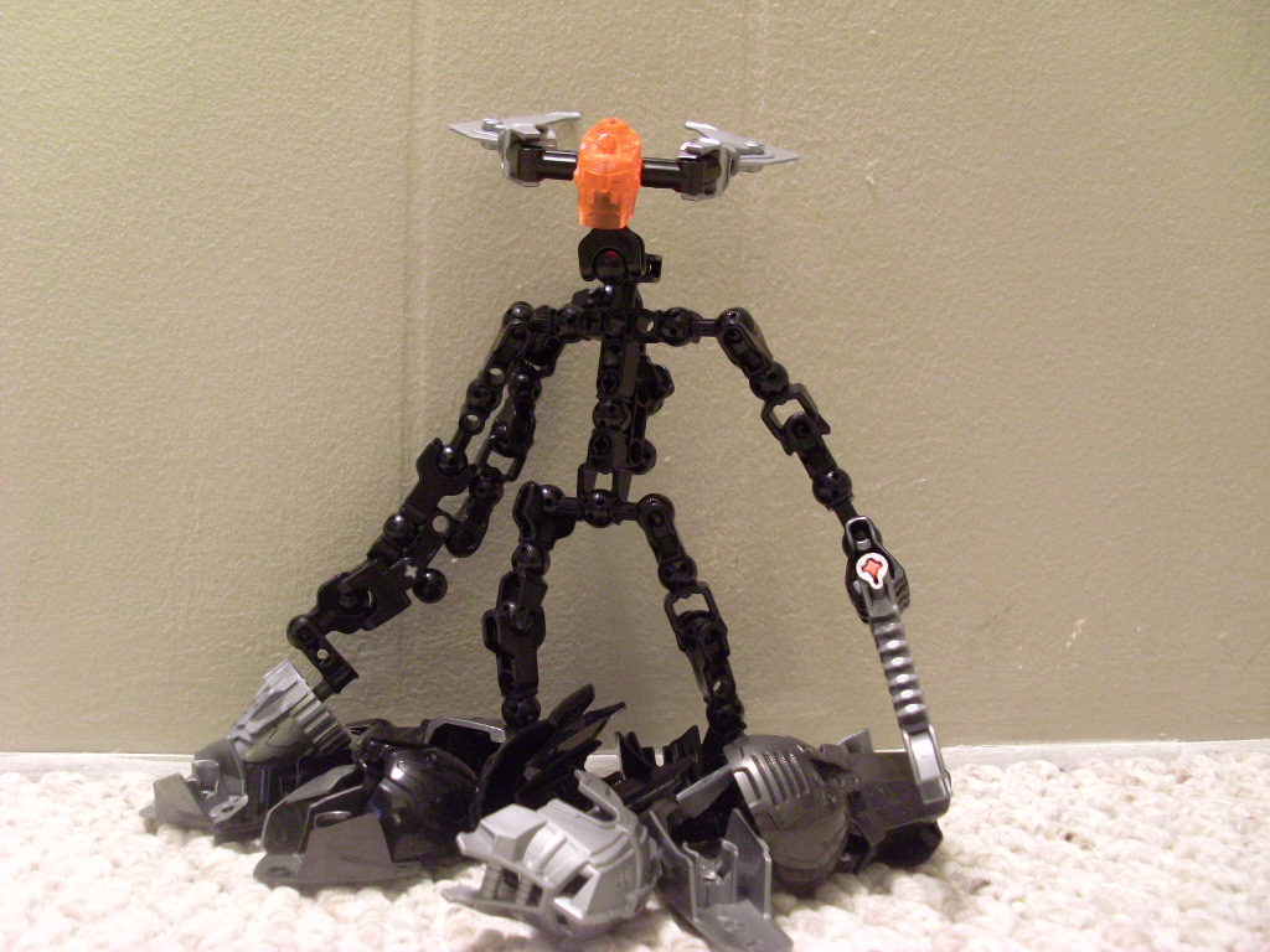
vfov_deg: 37.7
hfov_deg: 49.0
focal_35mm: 38
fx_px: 1394
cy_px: 476
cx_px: 635
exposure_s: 1/4
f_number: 3
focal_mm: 6.3
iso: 200
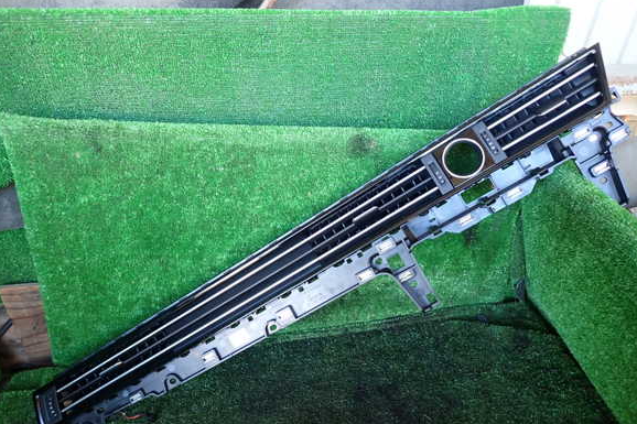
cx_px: 325
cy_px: 215
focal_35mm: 27
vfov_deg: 47.9
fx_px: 478
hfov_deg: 67.4
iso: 250
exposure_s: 1/30
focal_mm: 4.5
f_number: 2
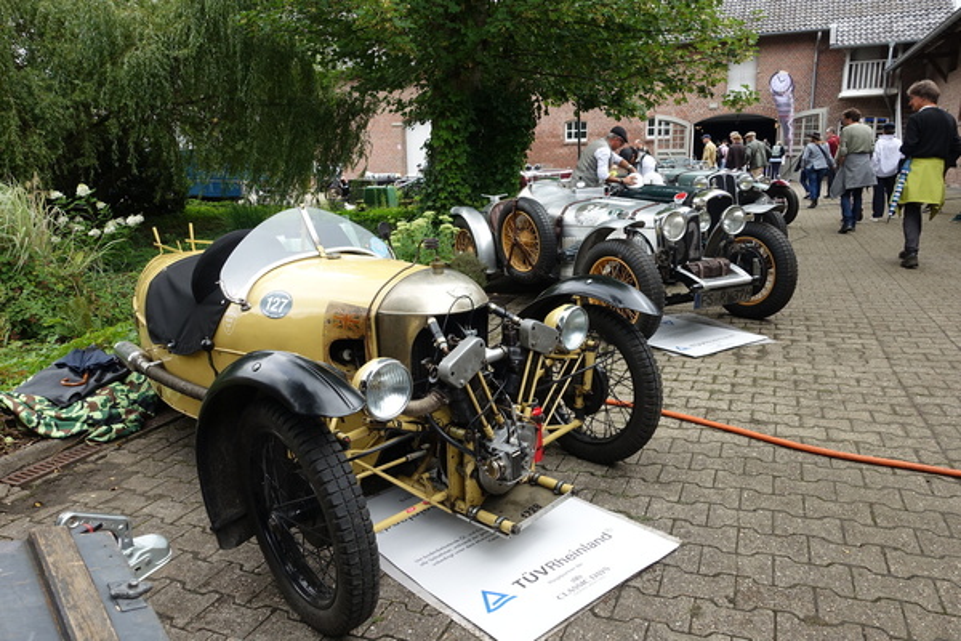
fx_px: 641
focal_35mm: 24
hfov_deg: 73.7
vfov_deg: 53.1
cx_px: 480
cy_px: 320
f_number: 5.6
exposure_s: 1/80
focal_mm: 8.82
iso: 125
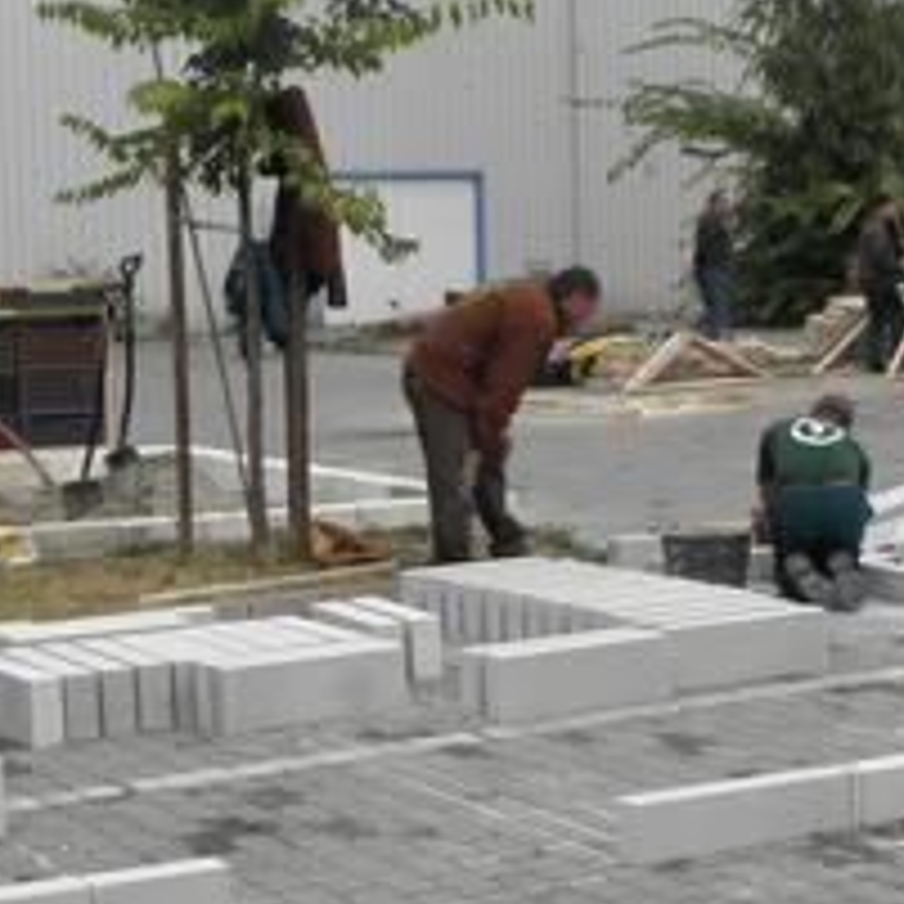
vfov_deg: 19.3
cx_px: 607
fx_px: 2659
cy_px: 342
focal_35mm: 90
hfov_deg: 19.2
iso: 64
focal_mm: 5.71
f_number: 5.6
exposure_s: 1/160
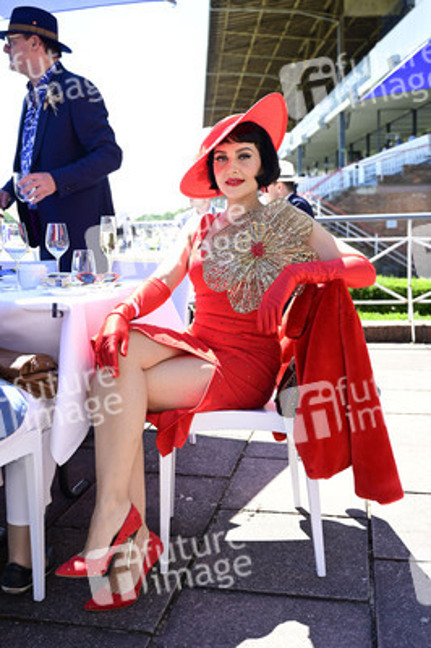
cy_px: 324
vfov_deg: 55.1
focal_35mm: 34
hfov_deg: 38.3
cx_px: 216
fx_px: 621
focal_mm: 34.5
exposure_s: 1/200
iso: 100
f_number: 4
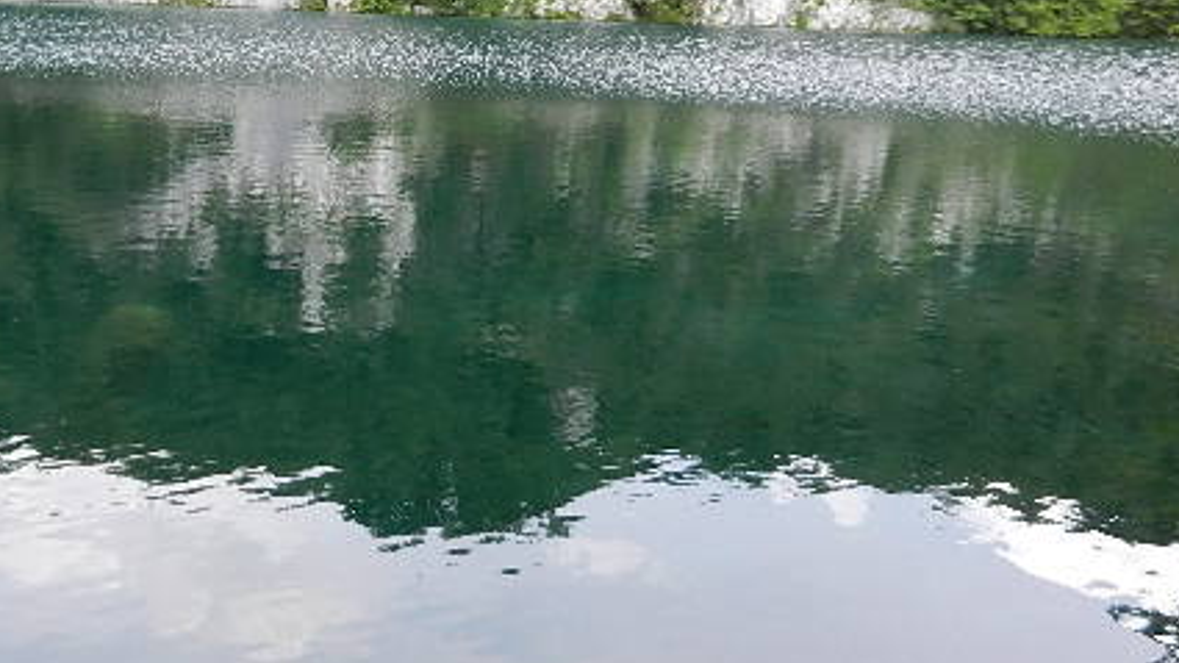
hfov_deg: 49.0
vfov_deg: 28.2
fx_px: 1282
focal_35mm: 41
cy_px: 100
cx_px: 458
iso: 160
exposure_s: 1/320
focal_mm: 4.5
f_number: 3.5
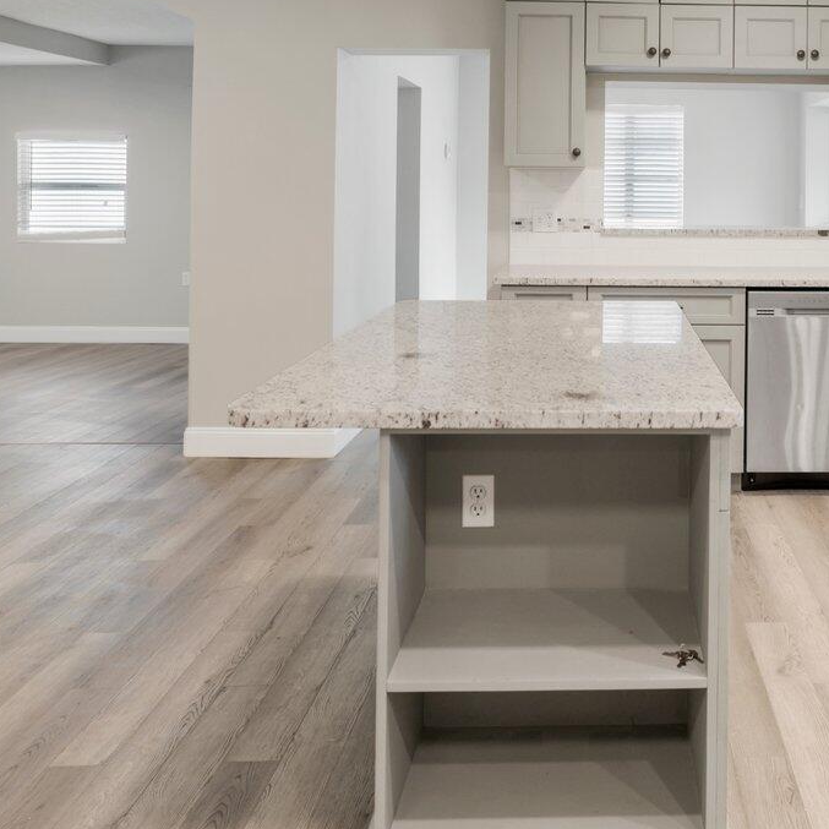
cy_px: 179
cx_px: 658
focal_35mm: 36
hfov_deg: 44.0
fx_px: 975
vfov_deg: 44.1
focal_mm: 14
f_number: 4
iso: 400
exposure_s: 1/13
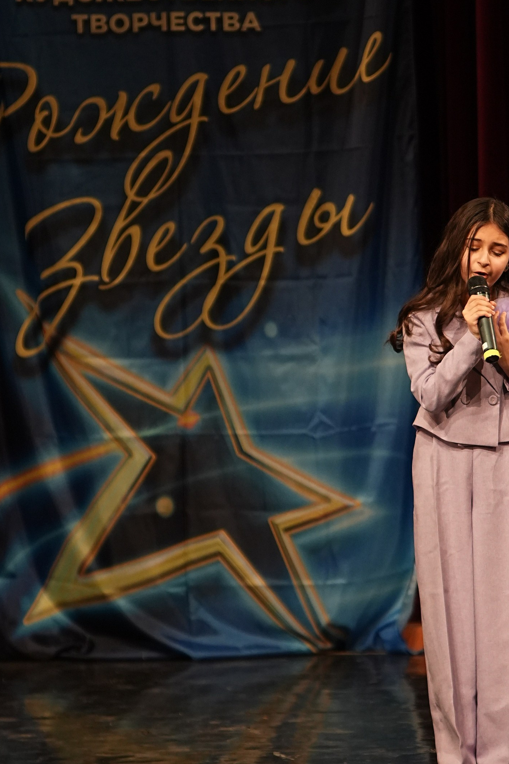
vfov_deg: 5.3
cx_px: 415
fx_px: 8225
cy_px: 368
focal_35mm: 388
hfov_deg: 3.5
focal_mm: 200
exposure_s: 1/400
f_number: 2.8
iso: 1600
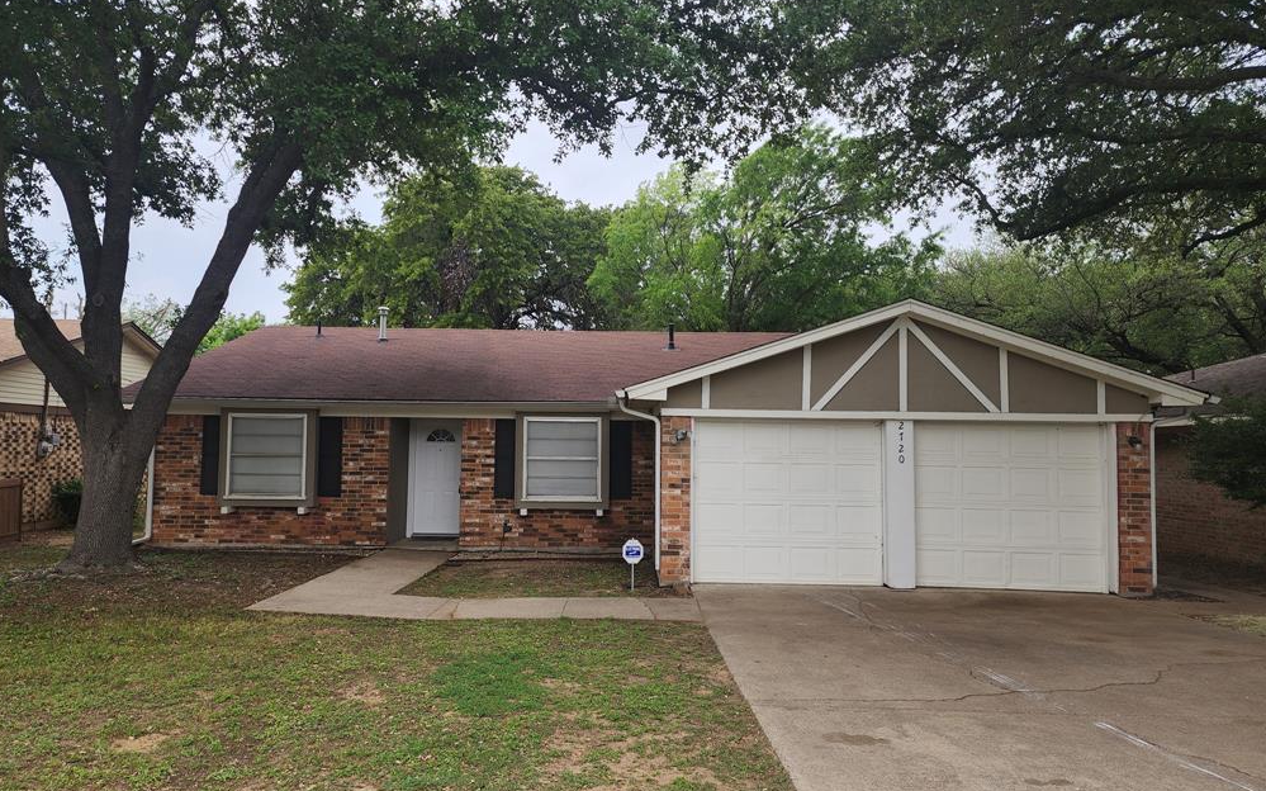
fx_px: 862
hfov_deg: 72.5
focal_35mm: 25
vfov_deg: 49.3
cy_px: 390
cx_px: 620
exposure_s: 1/298
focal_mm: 6.4
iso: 12
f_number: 1.8
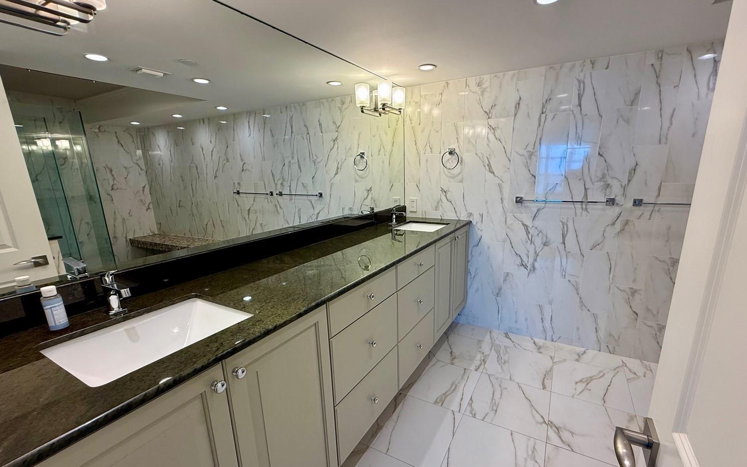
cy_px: 251
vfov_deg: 71.1
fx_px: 326
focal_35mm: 16
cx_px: 398
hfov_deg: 97.7
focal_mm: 2.22
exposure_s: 1/120
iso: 80
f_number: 2.2
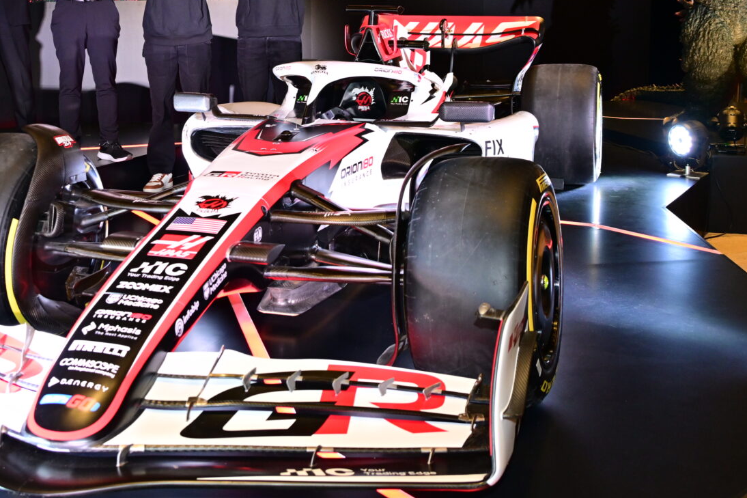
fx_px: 1118
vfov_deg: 24.7
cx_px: 256
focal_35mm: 54
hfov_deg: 36.6
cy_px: 112
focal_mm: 29.5
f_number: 4.5
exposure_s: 1/200
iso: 1250
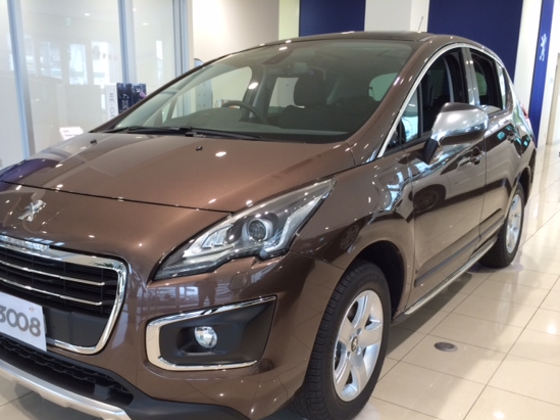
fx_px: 566
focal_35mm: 35
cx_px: 240
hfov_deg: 52.5
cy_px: 244
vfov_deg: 40.5
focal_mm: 4.12
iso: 40
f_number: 2.2
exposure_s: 1/30
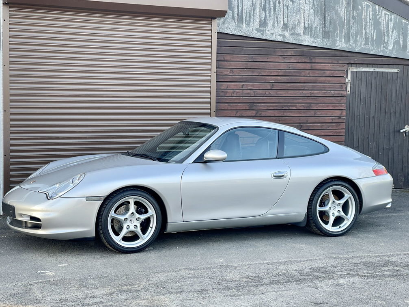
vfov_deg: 22.6
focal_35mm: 65
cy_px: 152
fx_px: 768
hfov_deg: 29.8
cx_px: 202
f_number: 2.2
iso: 32
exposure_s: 1/99
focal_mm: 7.5
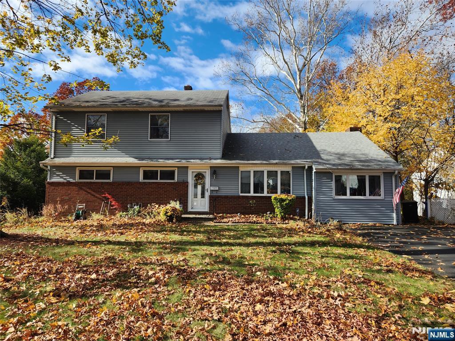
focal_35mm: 23
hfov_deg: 73.9
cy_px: 170
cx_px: 228
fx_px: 302
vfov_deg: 58.9
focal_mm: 5.4
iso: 20
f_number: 1.8
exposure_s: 1/927
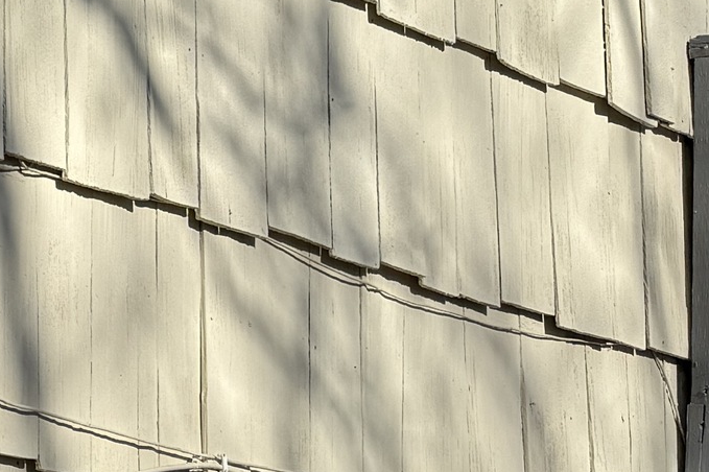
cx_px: -876
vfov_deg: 12.1
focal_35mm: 113
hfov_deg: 14.0
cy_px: 258
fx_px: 2224
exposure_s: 1/6173
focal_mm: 6.76
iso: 80
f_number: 1.78
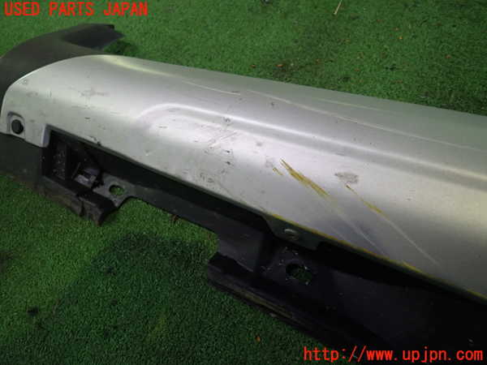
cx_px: 244
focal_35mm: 25
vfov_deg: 54.9
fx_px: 352
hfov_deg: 69.4
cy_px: 182
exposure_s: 1/30
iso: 250
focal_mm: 4.5
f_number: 2
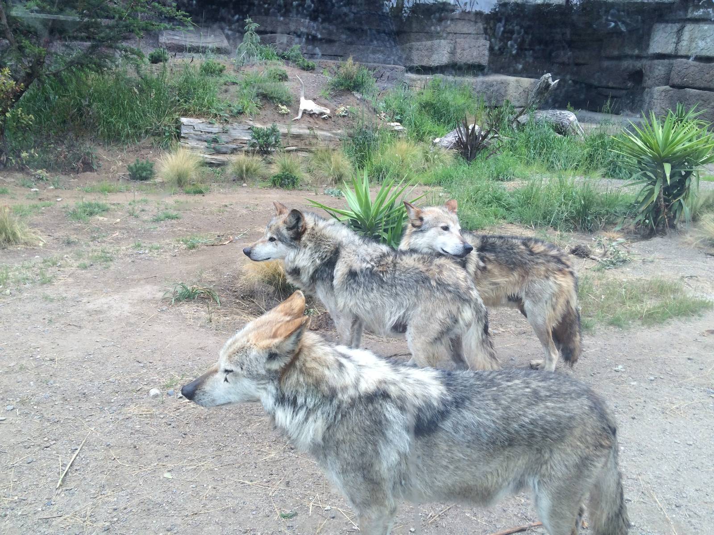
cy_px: 268
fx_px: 598
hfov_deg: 61.7
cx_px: 357
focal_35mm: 29
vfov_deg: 48.2
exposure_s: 1/197
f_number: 2.2
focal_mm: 4.15
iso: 32
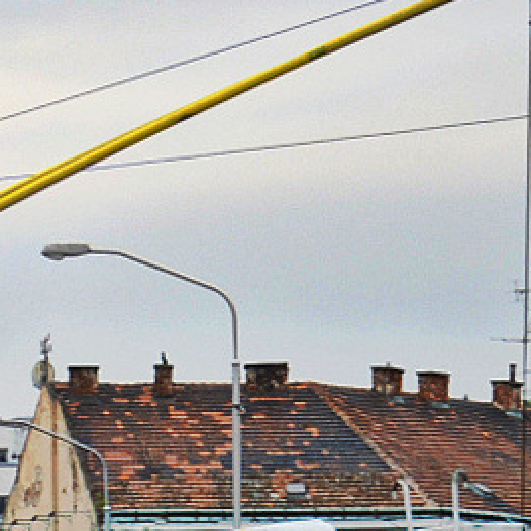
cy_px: 537
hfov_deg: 7.6
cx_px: -458
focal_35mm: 221
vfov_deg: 7.9
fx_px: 3835
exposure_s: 1/125
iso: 125
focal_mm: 38
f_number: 5.6
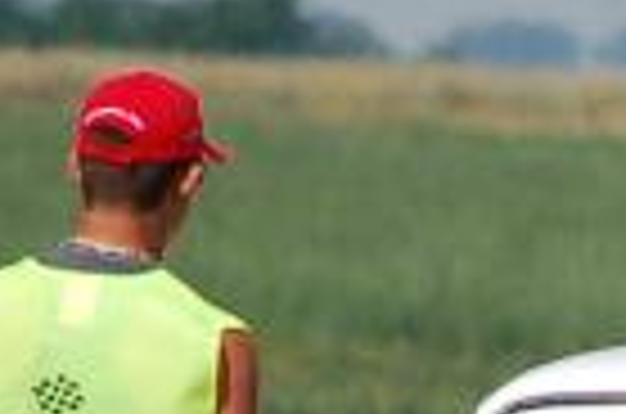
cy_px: 767
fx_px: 38428
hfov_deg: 0.9
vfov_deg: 0.6
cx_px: 923
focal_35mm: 2215
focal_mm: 200
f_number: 5.6
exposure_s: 1/1250
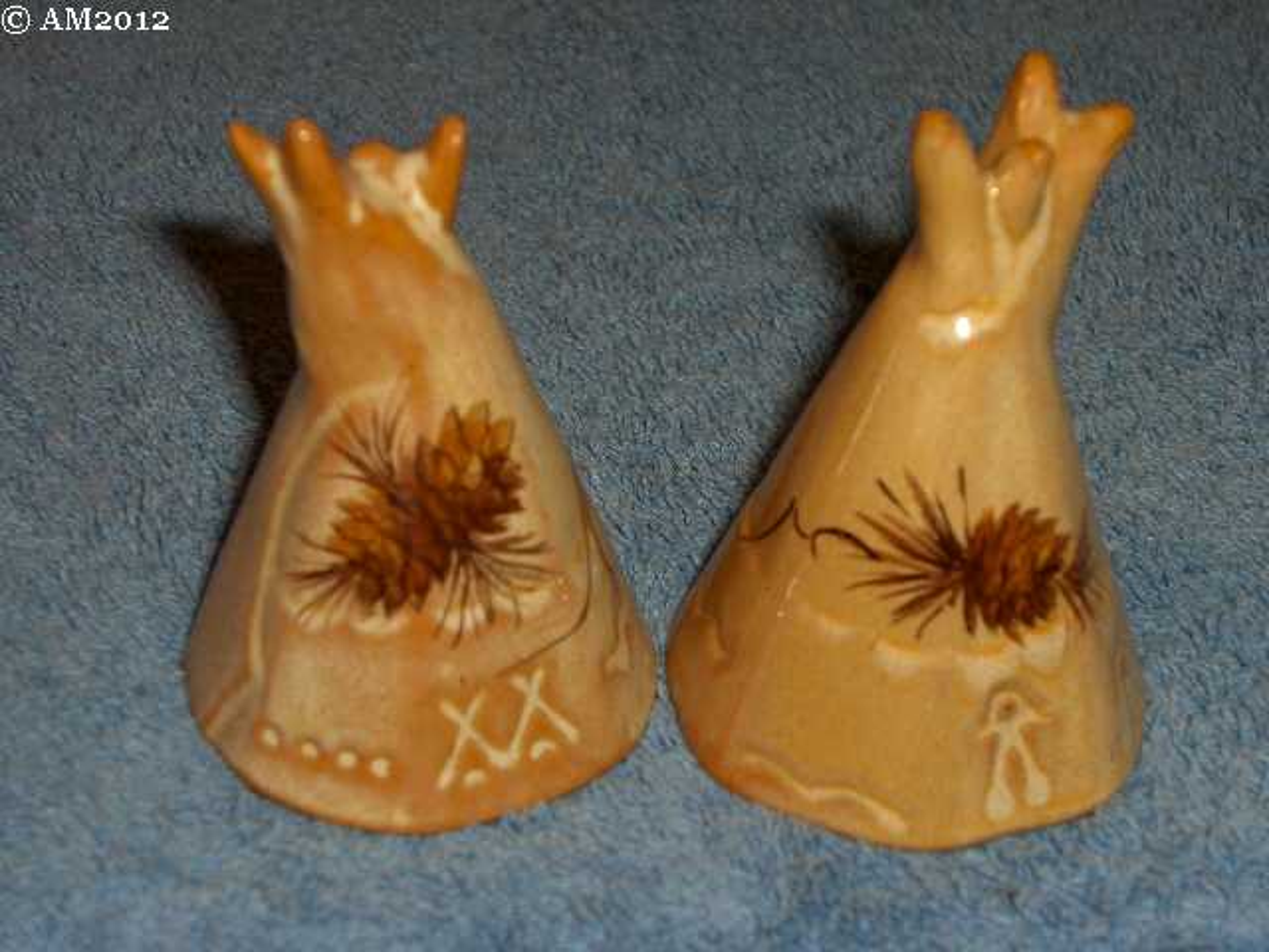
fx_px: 2859
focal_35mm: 78
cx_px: 634
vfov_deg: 18.9
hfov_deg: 25.0
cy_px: 476
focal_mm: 16.3
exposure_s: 1/60
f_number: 4.3
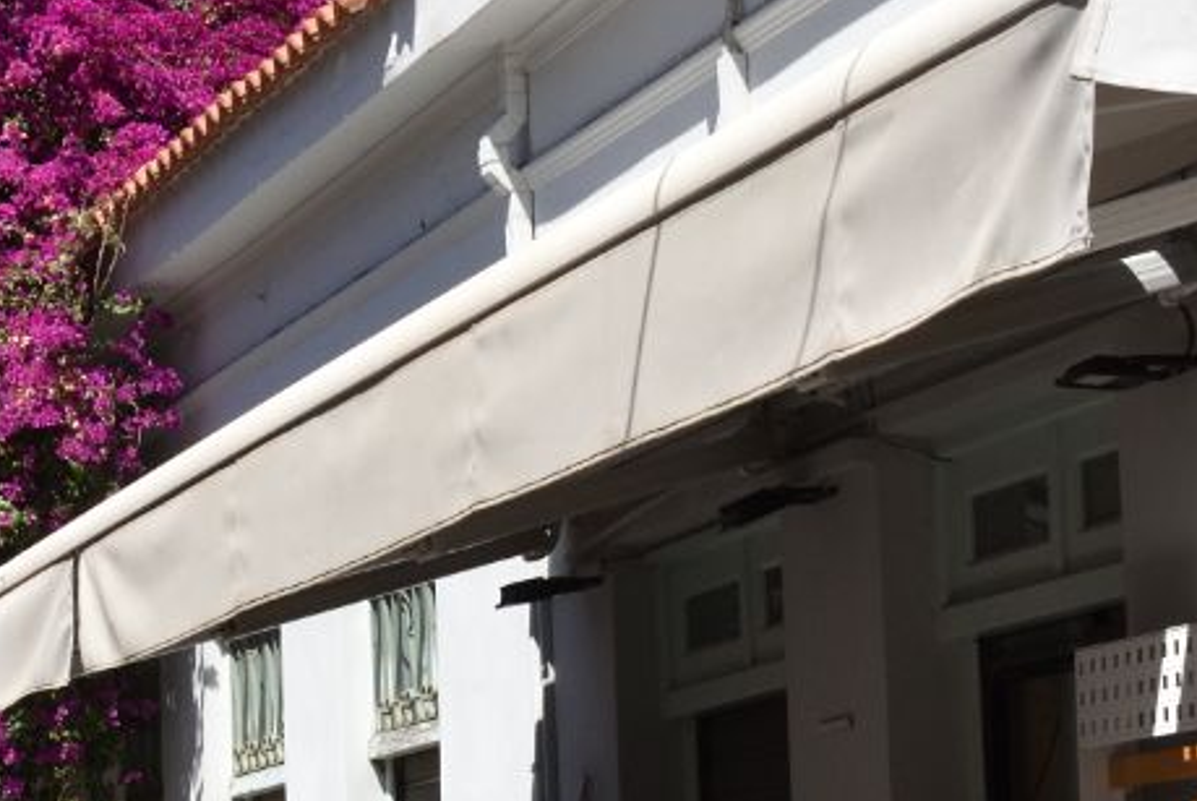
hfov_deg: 12.8
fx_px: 5192
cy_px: 437
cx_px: -300
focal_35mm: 156
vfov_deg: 8.8
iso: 800
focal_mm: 35
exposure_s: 1/640
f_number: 11
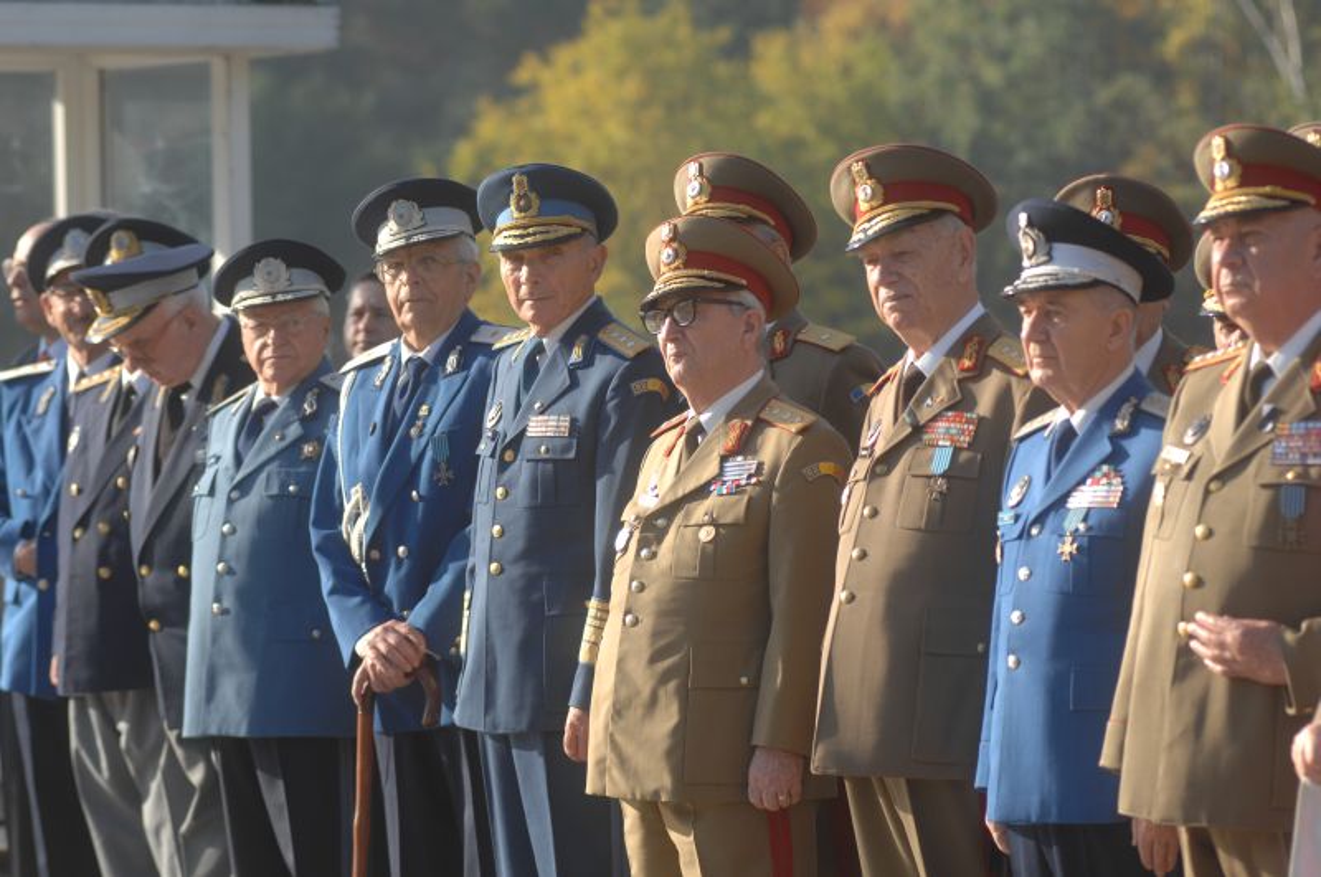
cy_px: 438
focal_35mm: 168
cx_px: 660
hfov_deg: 12.2
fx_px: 6156
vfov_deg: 8.1
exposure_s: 1/750
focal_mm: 112
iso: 200
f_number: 4
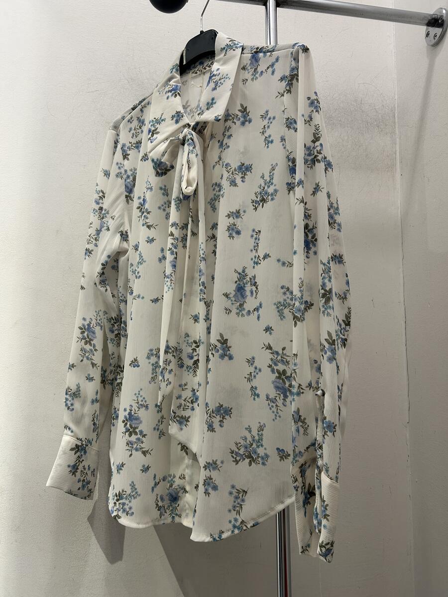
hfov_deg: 53.1
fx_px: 449
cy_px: 298
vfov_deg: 67.3
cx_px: 224
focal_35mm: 26
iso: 100
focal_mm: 5.7
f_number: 1.5
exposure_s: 1/50
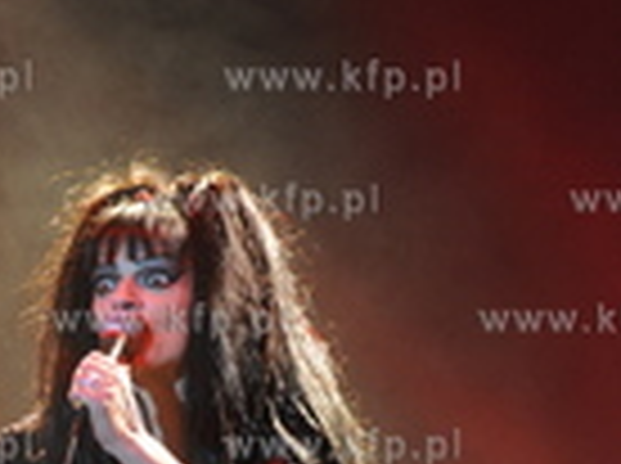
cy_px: 505
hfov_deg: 3.6
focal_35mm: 557
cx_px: 72
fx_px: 9975
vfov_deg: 2.7
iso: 1600
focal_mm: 200
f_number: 5
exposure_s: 1/200
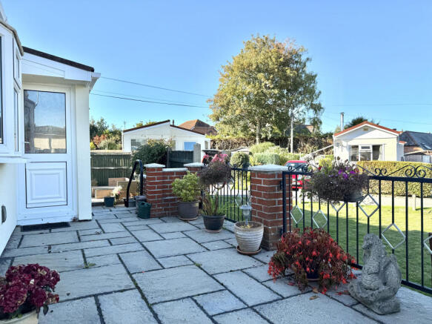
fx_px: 299
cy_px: 162
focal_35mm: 24
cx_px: 216
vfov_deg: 56.8
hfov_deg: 71.6
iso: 80
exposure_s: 1/2000
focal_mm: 6.76
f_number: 1.78
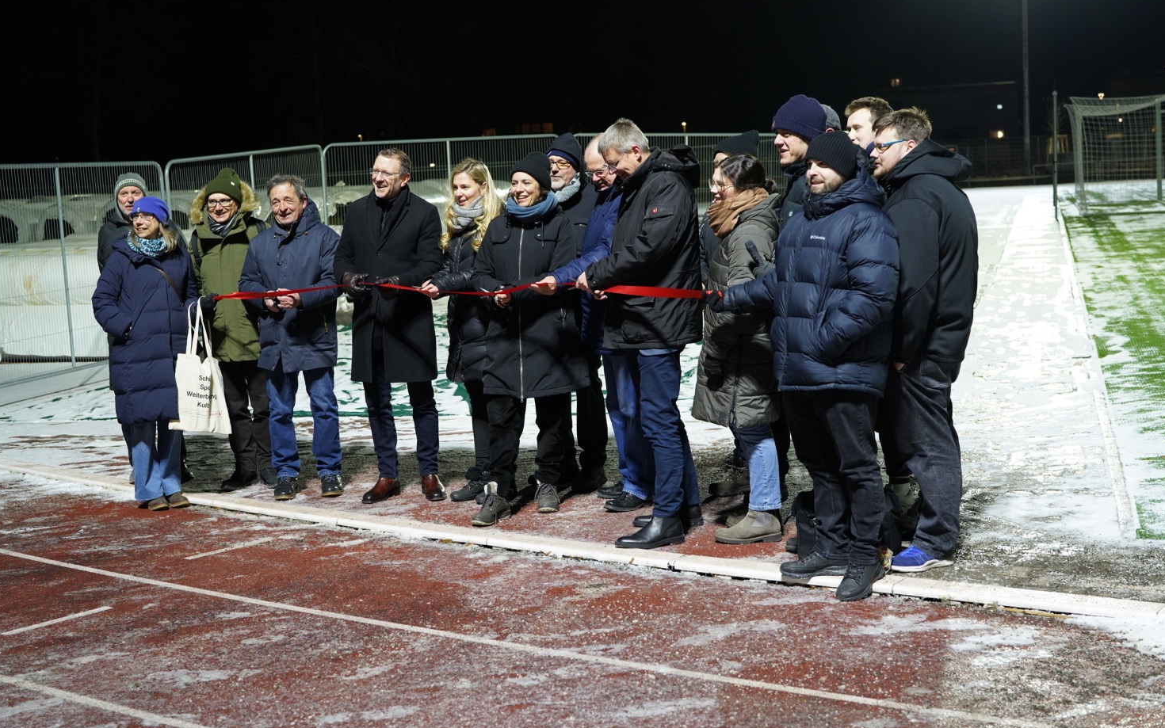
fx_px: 1651
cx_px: 577
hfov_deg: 38.9
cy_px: 360
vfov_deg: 24.9
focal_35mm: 52
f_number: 3.5
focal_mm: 50
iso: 1600
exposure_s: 1/100
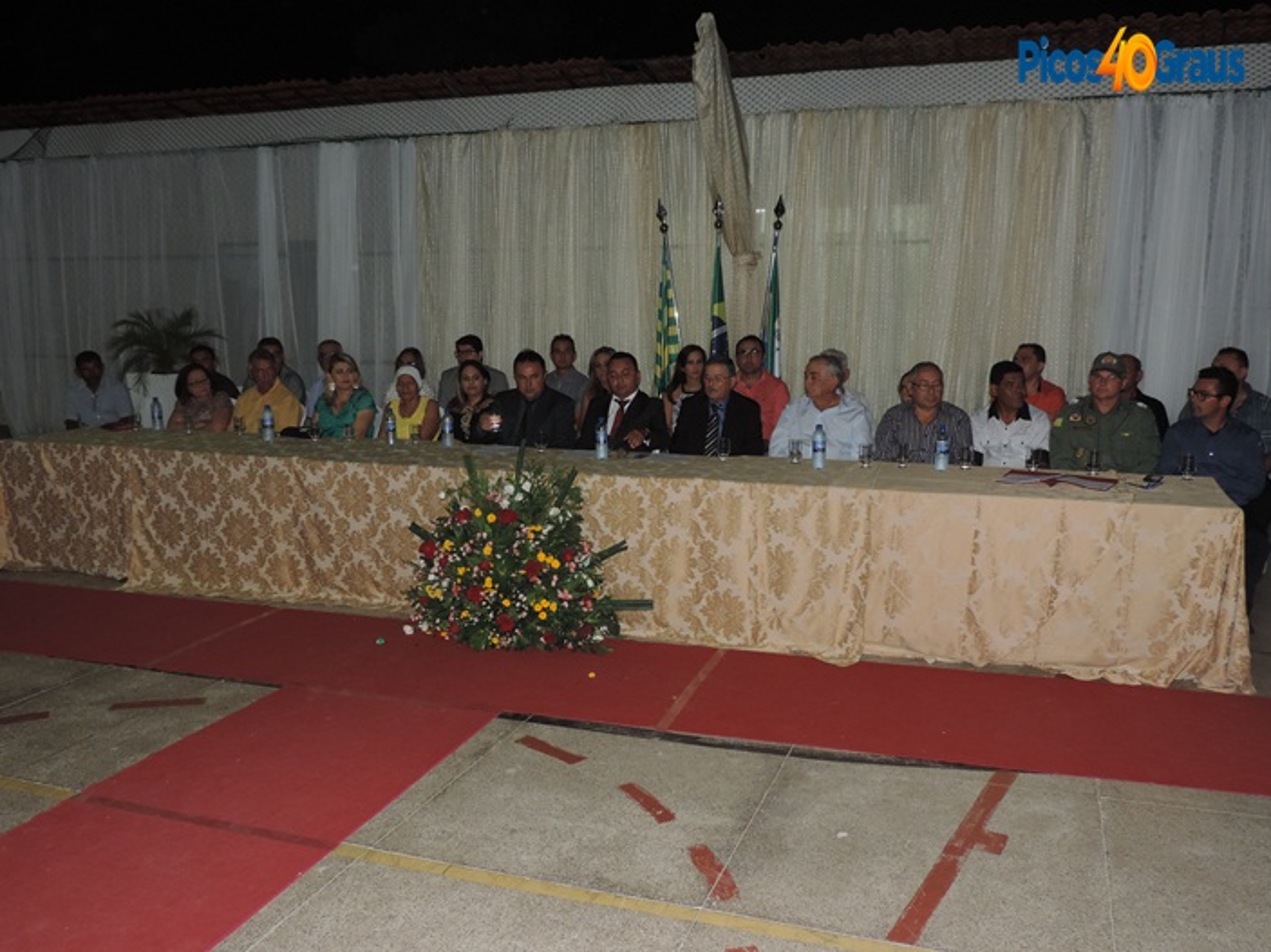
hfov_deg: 60.0
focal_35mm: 30
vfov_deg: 46.8
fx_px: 1101
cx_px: 636
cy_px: 476
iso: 220
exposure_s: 1/40
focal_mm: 5.3
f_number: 3.1
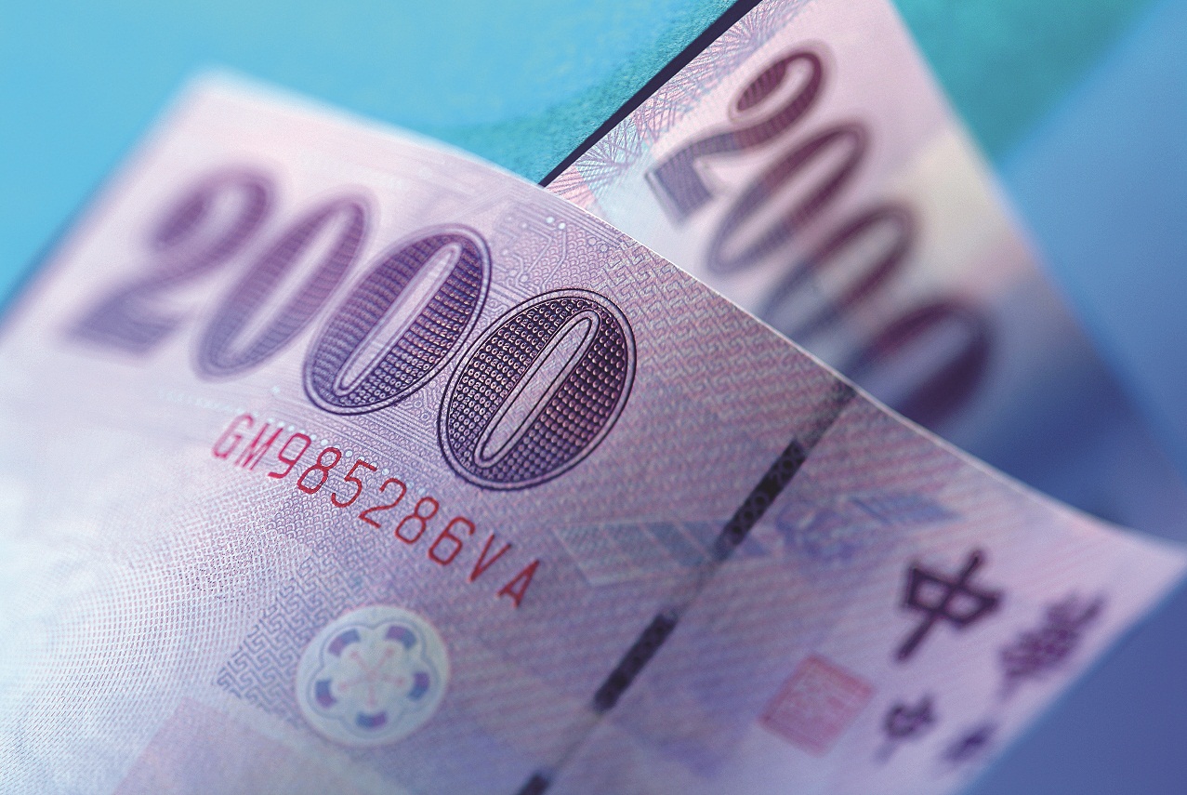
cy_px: 398
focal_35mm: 158
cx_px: 594
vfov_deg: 8.7
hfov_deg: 13.0
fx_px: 5200
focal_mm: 105
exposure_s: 1/125
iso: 100
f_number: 5.6
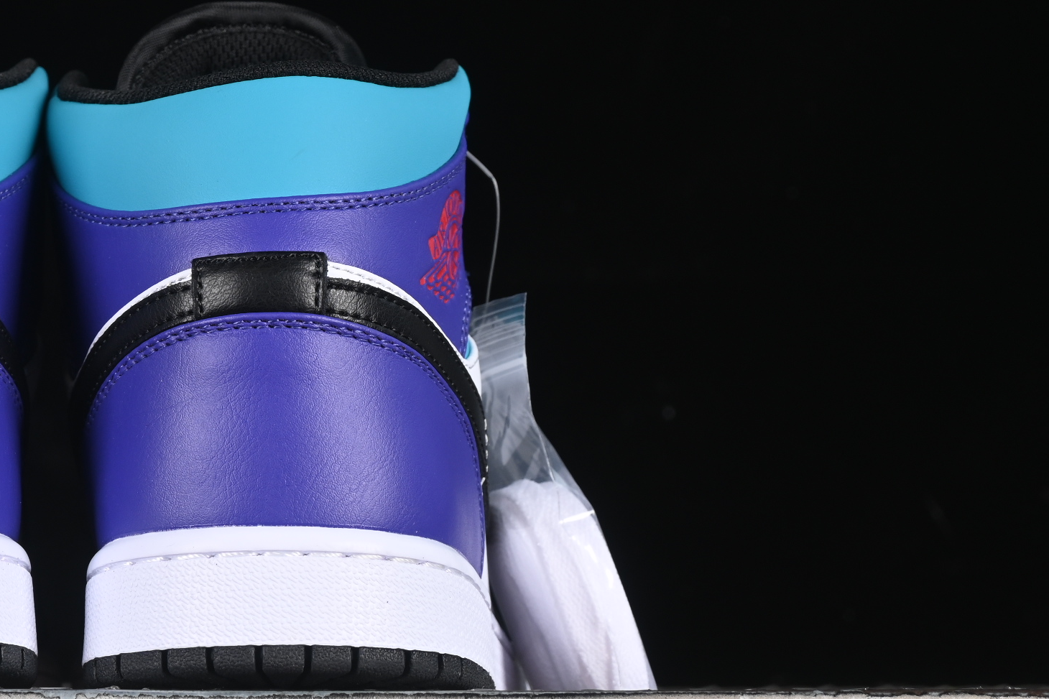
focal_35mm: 143
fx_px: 4166
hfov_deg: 14.2
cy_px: 276
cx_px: 65
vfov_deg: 9.6
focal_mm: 50
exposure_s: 1/60
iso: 160
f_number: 7.1
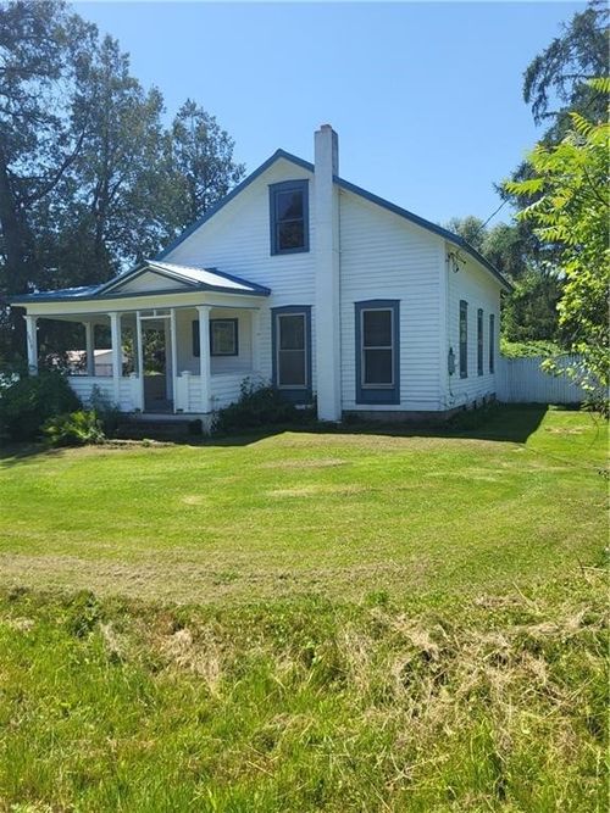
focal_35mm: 26
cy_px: 406
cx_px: 305
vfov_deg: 67.3
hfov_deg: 53.0
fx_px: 611
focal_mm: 5.4
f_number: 1.8
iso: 40
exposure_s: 1/1690
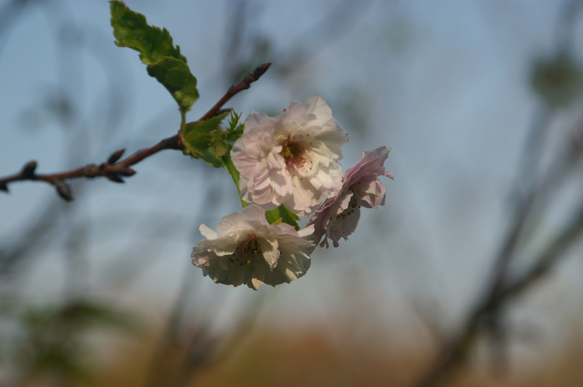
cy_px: 194
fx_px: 2547
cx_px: 292
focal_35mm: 158
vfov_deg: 8.7
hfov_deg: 13.1
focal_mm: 105
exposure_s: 1/500
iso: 200
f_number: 8
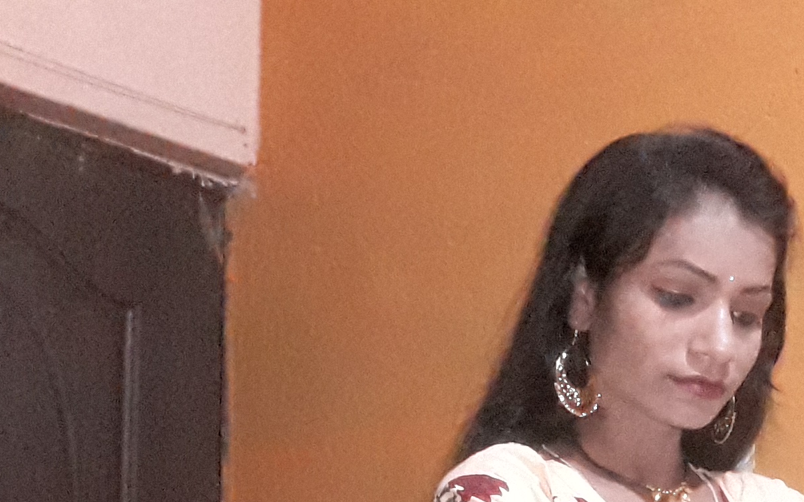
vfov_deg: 22.5
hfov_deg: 35.7
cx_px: 775
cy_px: 631
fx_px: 1139
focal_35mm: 52
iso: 800
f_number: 1.9
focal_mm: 2
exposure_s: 1/13
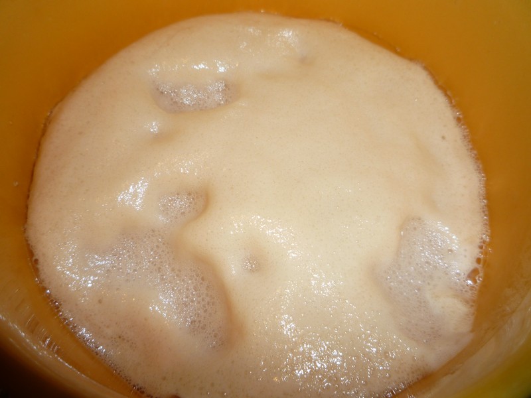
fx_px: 460
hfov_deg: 60.0
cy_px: 199
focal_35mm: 30
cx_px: 266
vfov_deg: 46.8
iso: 100
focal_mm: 5.2
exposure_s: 1/30
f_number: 4
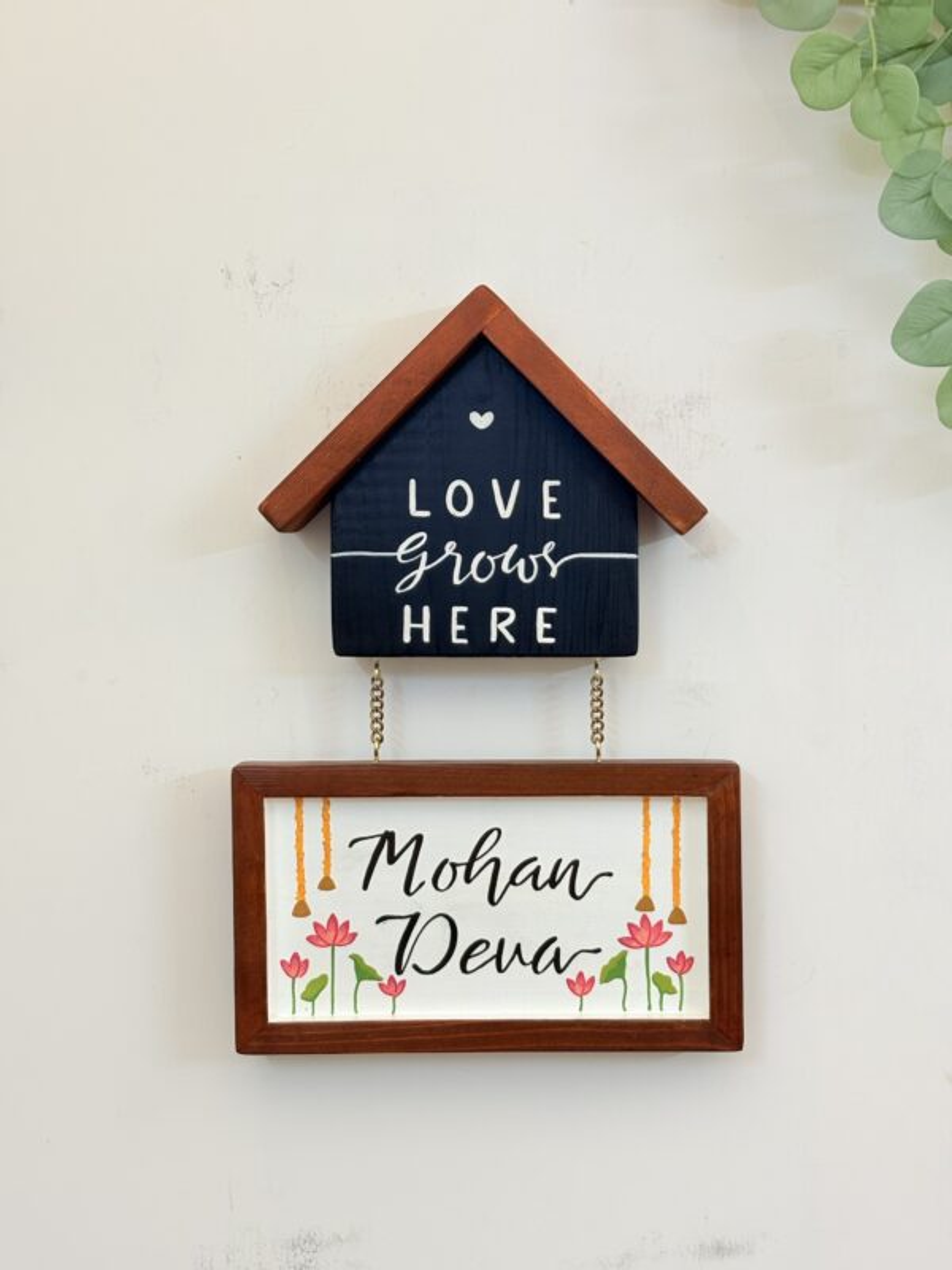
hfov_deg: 28.0
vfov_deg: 36.8
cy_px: 635
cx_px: 476
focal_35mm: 52
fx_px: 1907
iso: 64
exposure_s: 1/50
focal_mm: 5.96
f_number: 1.6
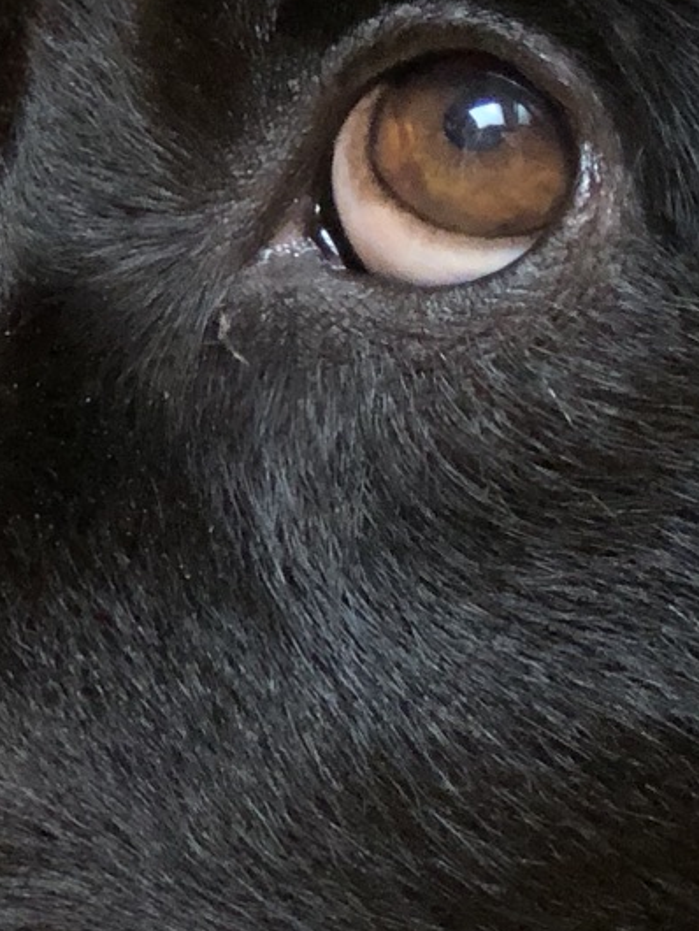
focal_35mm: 215
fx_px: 5784
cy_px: 307
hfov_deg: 6.9
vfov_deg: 9.2
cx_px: 407
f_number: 2.8
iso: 500
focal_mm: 6.6
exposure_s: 1/30
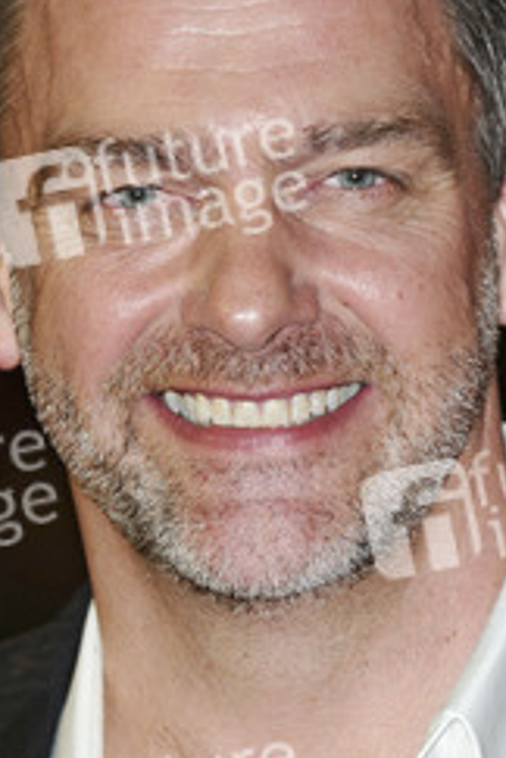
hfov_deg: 2.8
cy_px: 349
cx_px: 239
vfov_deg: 4.2
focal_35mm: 494
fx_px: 10414
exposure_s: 1/200
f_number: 4.5
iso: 320
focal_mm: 200
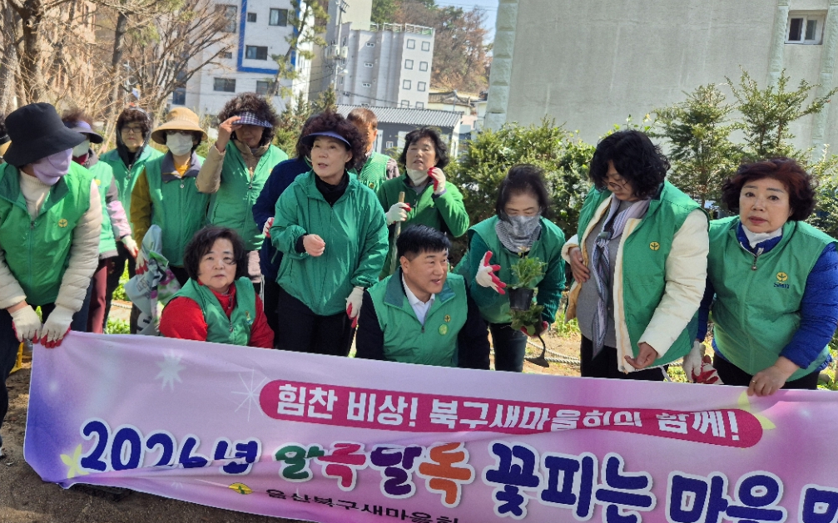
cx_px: 317
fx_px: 708
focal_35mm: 31
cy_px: 205
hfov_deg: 60.5
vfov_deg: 40.4
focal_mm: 5.4
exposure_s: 1/980
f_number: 1.8
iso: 25
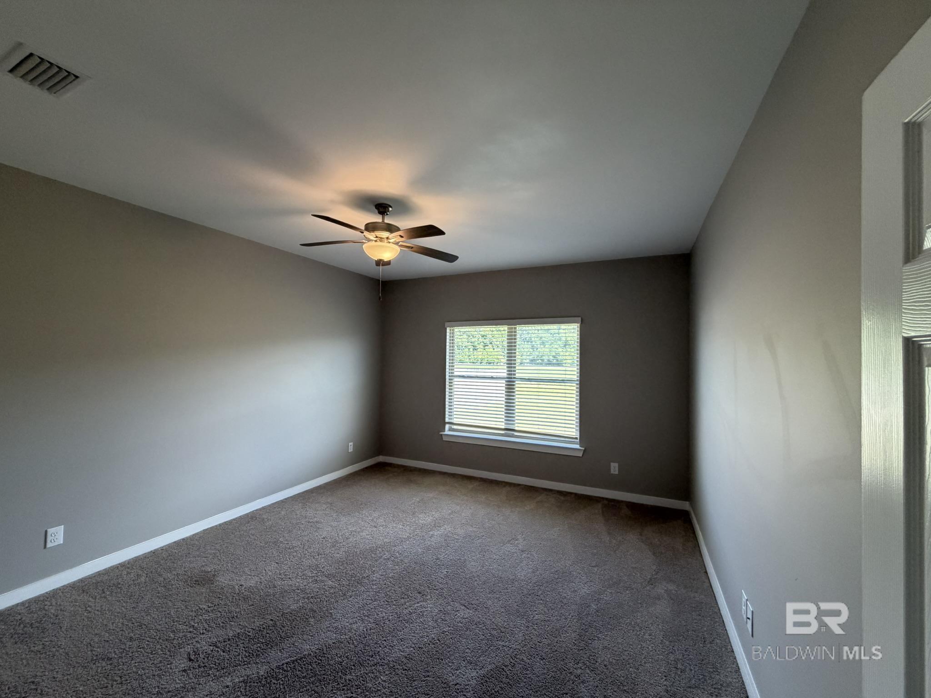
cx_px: 466
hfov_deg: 102.1
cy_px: 349
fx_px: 377
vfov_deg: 85.7
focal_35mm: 14
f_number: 2.2
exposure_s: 1/120
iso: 200
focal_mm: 2.22
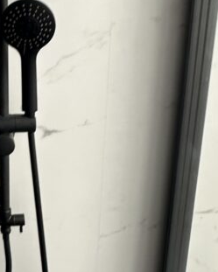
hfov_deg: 30.5
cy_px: 107
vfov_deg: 40.9
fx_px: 363
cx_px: -12
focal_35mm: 45
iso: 160
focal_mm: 2.22
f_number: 2.2
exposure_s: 1/50
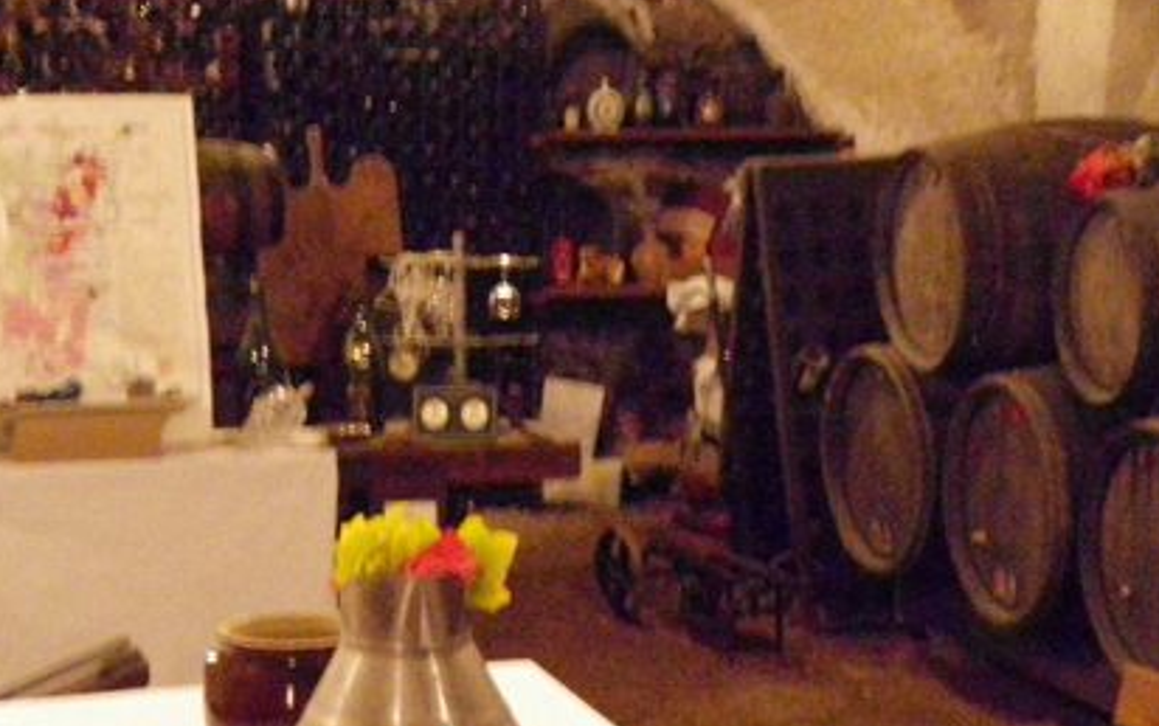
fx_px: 2275
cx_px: 565
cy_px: 535
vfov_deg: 18.0
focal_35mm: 72
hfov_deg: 28.6
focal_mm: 6.2
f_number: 3.8
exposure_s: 1/6
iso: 800
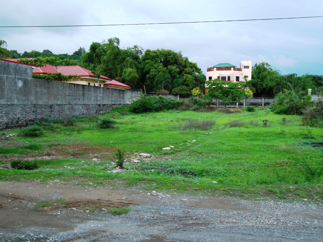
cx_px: 162
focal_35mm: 32
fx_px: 299
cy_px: 121
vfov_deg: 44.2
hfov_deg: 56.8
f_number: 3.7
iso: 94
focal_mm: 5.7
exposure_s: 1/45
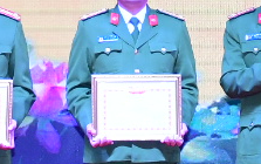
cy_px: -146
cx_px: 268
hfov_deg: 5.9
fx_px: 2528
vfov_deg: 3.7
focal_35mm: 355
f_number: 4
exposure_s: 1/200
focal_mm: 32
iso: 1000
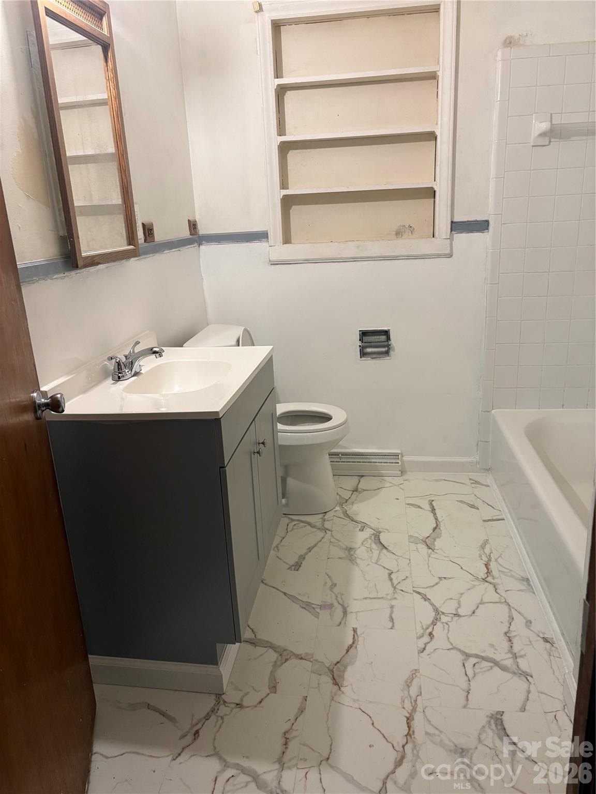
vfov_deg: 67.3
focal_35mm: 26
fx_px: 597
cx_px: 298
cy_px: 397
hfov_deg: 53.1
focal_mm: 5.96
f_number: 1.6
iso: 250
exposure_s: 1/60
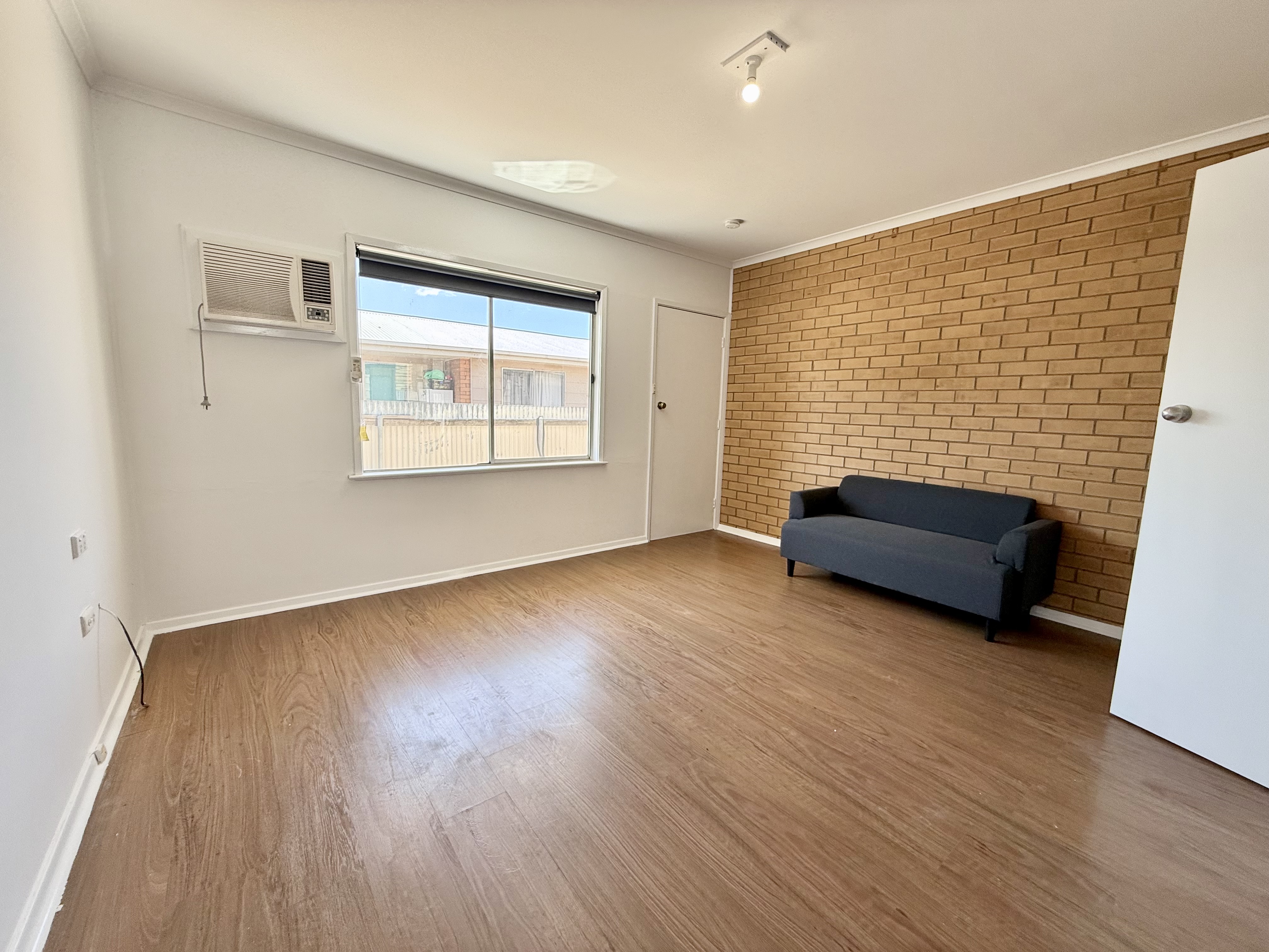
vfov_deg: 85.7
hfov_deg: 102.1
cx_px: 634
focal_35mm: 14
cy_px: 476
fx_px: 513
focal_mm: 2.22
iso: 50
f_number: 2.2
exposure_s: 1/165
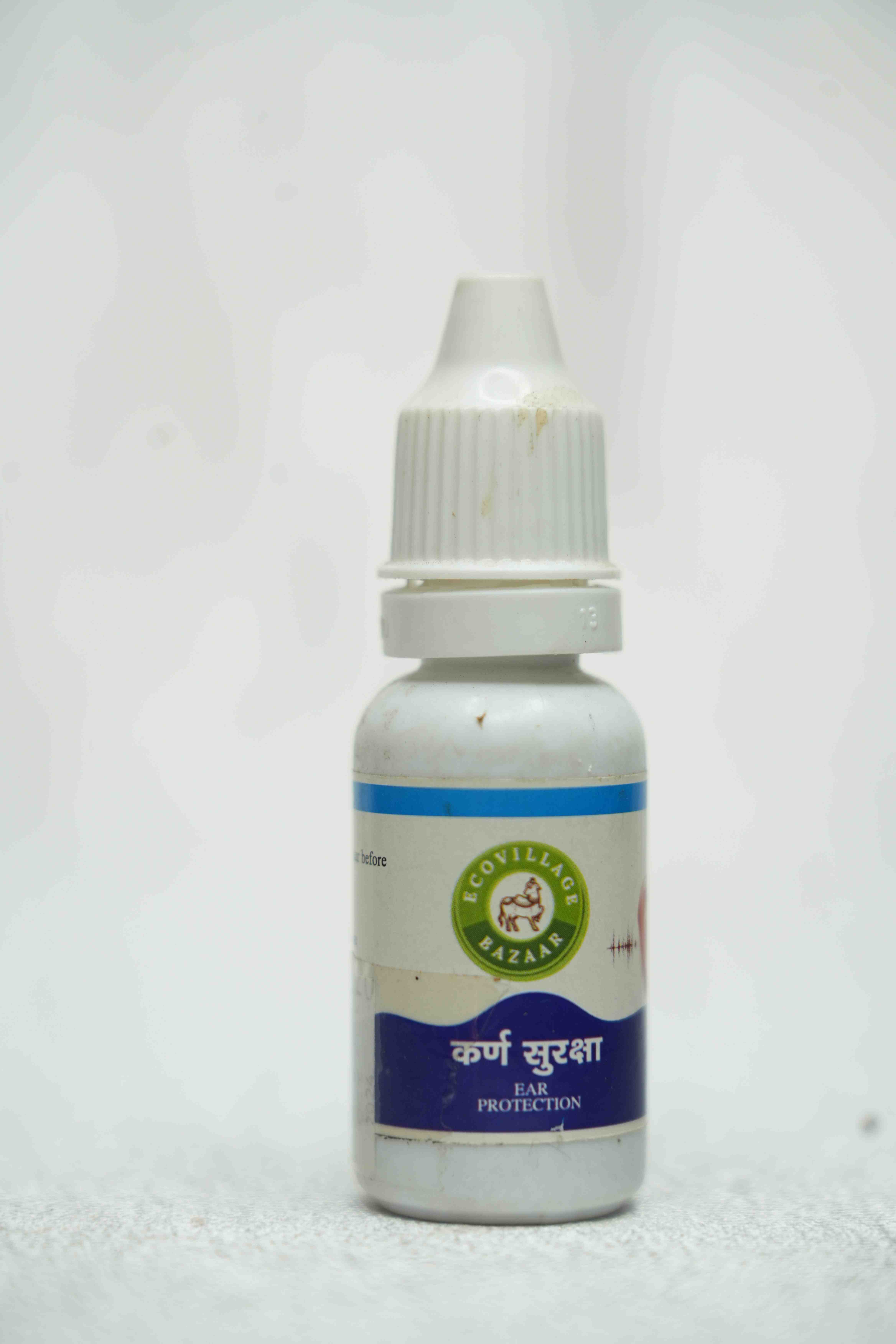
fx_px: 3920
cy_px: 672
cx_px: 448
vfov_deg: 19.5
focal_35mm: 105
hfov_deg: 13.0
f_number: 5
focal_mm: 105
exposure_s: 1/125
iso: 320
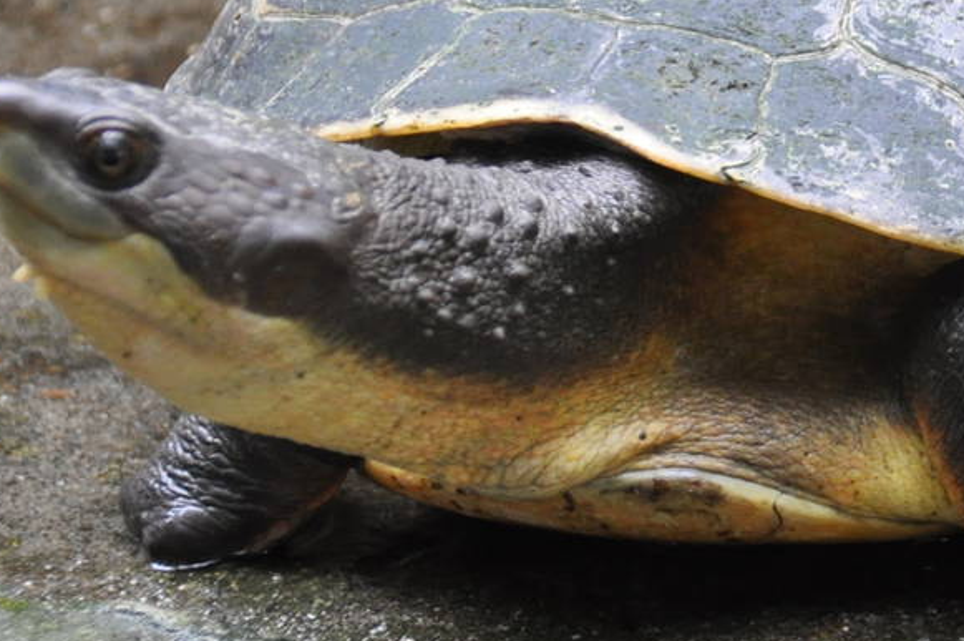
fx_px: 14908
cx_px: 957
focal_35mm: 557
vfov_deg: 2.5
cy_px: 6
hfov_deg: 3.7
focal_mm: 135
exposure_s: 1/100
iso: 1250
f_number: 5.6
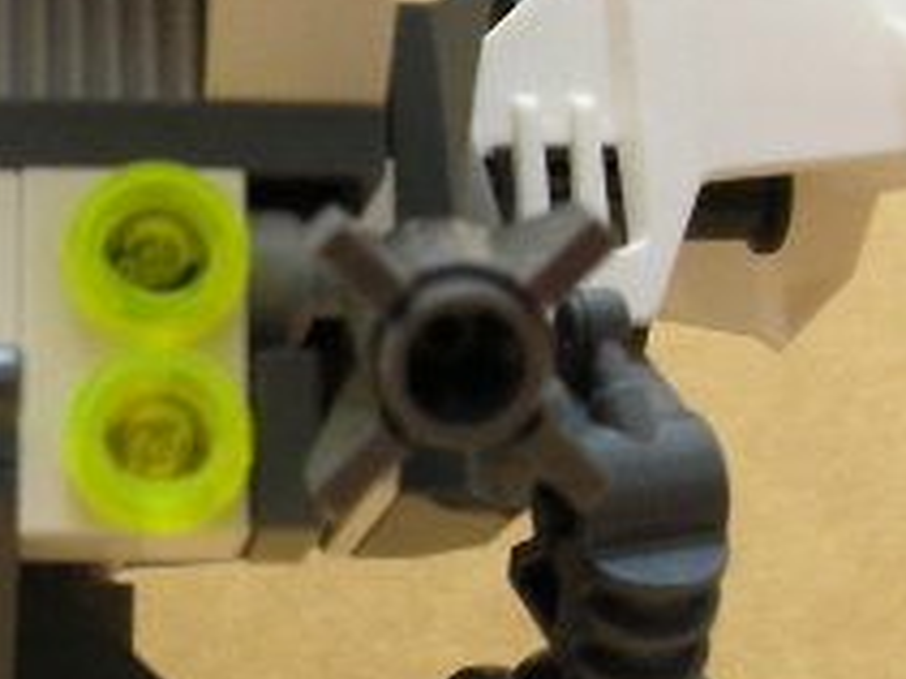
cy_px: 382
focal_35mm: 106
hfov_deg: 17.6
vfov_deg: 13.9
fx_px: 2773
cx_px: -215
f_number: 3
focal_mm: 5.8
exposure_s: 1/4
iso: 160
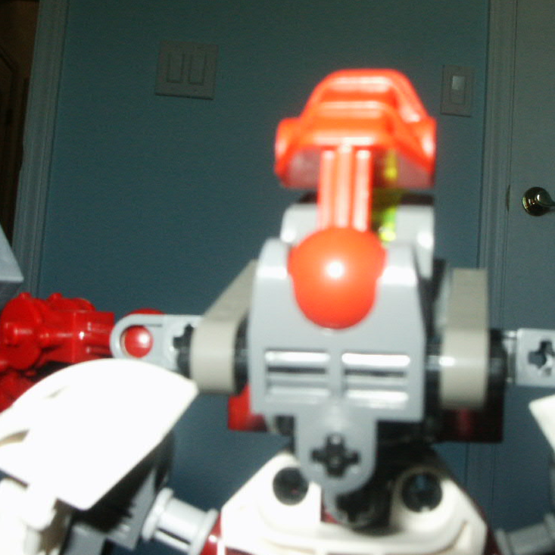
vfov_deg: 31.6
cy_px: 288
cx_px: 313
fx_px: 980
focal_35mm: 54
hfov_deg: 31.6
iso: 200
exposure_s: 1/45
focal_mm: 7.18
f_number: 6.7
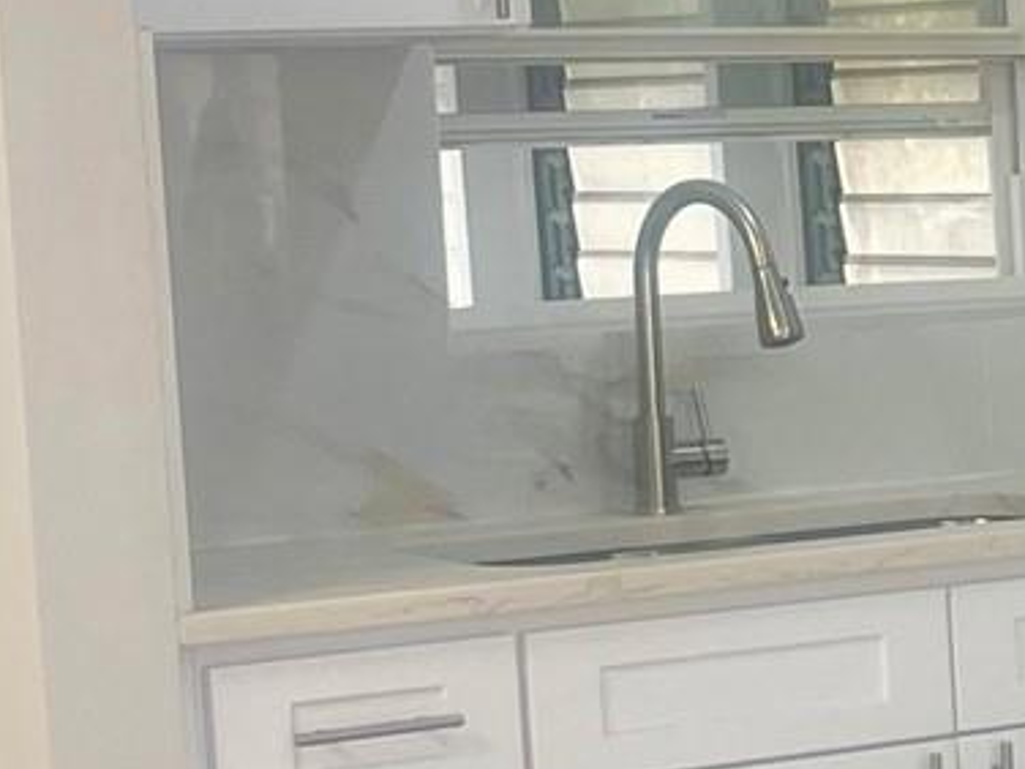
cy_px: 491
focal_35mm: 136
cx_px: 1581
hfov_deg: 13.6
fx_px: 4027
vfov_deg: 10.9
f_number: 1.6
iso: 125
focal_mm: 5.1
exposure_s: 1/121
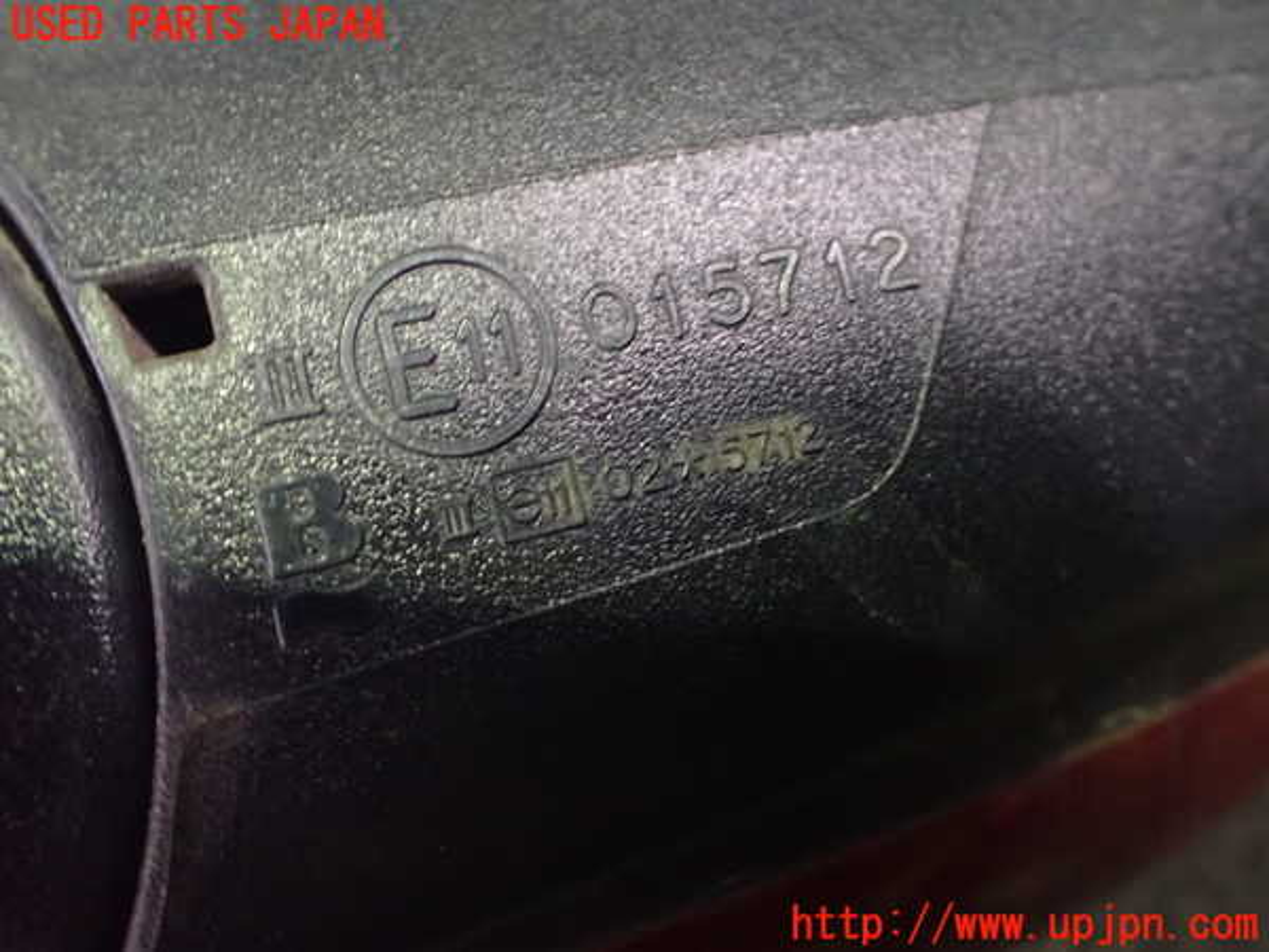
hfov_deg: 60.0
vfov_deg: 46.8
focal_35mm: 30
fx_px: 1100
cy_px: 476
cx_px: 634
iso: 1250
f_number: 2.3
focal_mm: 5.4
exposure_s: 1/30
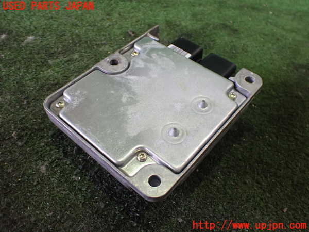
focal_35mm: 30
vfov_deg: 46.8
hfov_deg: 60.0
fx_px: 268
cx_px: 154
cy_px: 116
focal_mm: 5.4
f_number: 2.3
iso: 800
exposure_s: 1/100
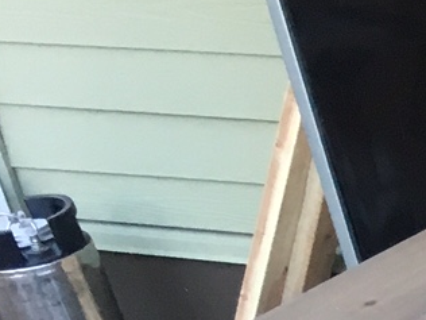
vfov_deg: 7.5
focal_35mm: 185
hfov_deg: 8.7
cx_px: 1322
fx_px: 2277
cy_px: 757
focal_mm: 4.15
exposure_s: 1/30
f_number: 2.2
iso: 32
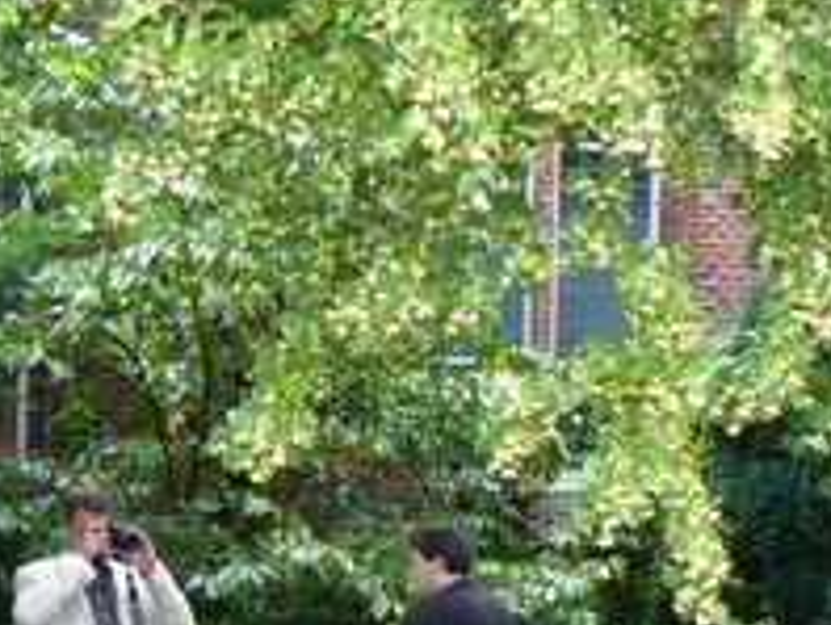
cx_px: 235
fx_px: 6105
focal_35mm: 254
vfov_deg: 5.8
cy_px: 784
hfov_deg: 7.8
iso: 200
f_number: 3.2
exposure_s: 1/40
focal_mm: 14
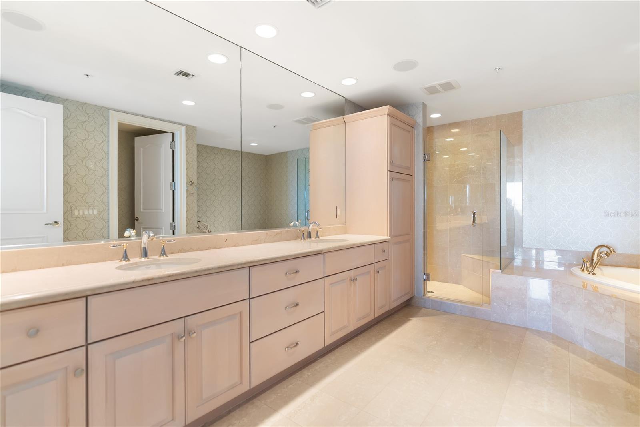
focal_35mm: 16
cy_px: 214
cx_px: 320
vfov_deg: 73.8
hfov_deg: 96.7
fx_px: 285
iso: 500
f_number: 2.8
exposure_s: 1/40
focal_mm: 16
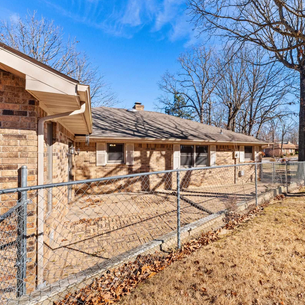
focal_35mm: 20
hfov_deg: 72.9
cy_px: 148
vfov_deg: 74.8
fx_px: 199
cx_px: 200
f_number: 8
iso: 320
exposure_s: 1/200
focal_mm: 10
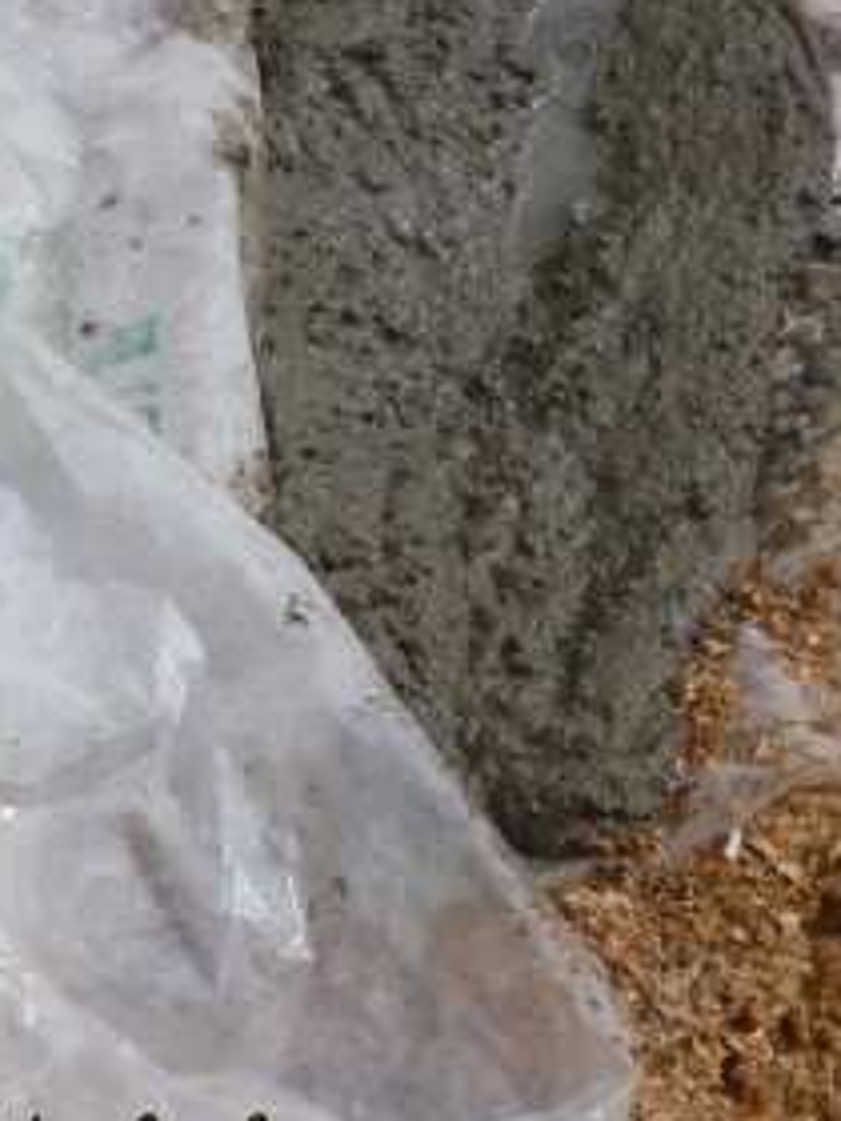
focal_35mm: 123
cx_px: -4
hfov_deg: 11.9
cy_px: 474
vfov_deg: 16.0
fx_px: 3984
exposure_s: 1/400
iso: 100
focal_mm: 12.3
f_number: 4.5
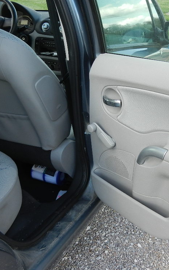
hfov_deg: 29.3
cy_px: 135
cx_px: 151
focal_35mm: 42
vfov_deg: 47.2
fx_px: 310
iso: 160
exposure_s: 1/160
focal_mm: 5.1
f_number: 3.6
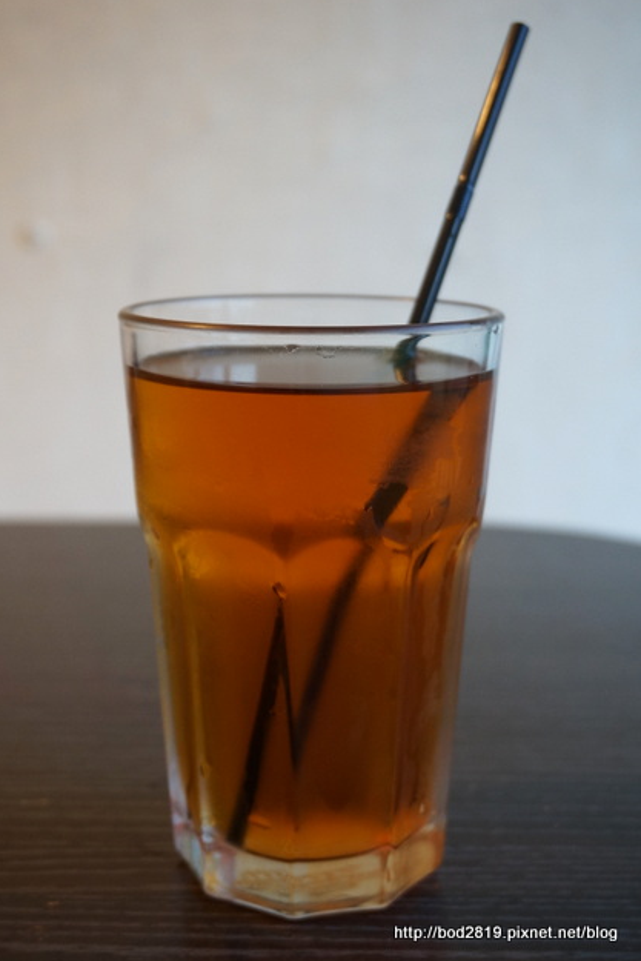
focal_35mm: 46
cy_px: 471
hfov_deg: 29.3
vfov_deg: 42.7
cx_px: 317
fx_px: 1228
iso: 500
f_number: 5
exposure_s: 1/60
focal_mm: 30
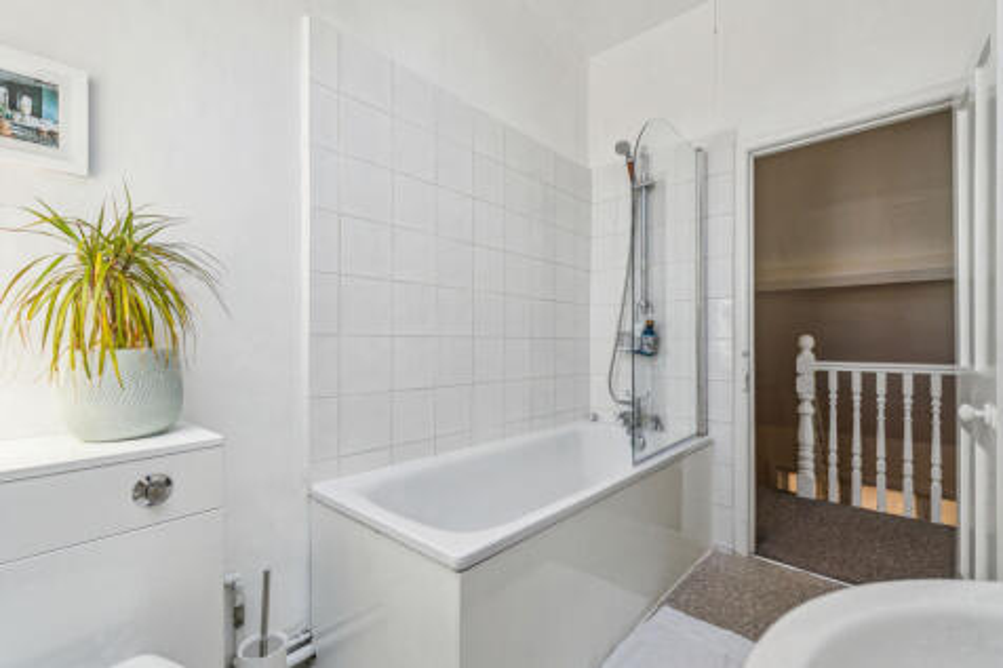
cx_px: 502
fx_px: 418
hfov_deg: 100.4
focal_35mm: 15
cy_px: 334
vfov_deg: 77.3
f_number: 3.2
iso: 200
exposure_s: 1/400
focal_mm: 10
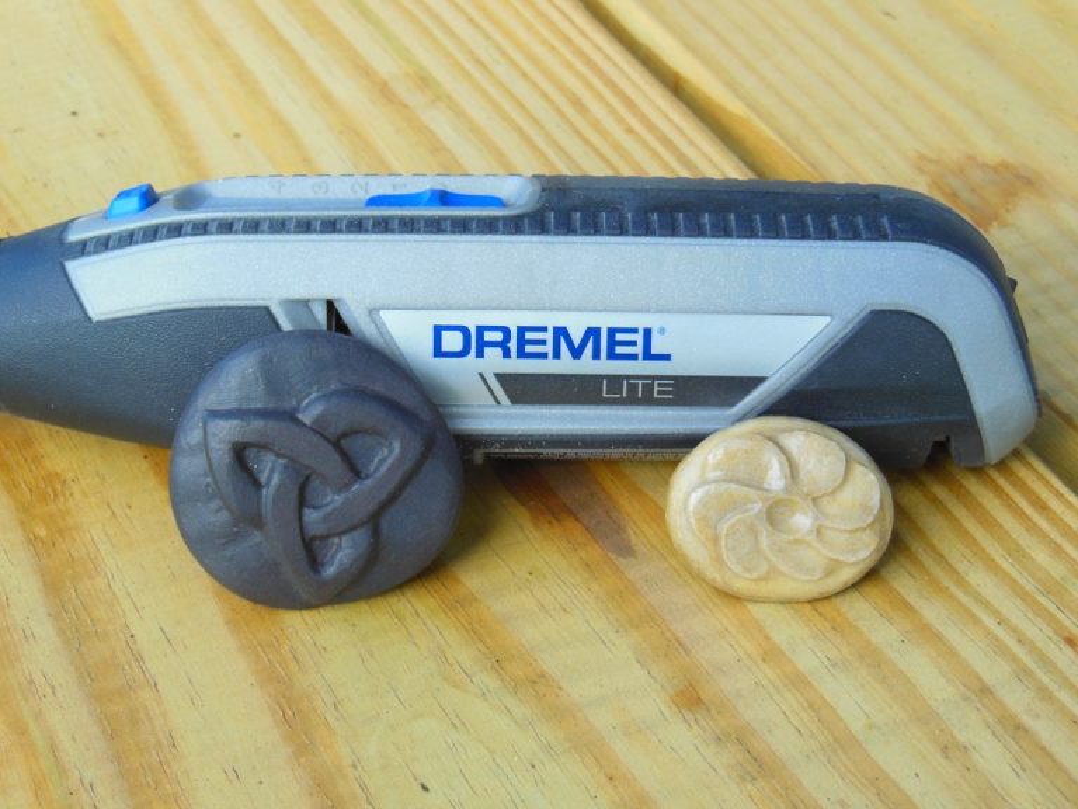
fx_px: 2180
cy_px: 404
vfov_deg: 21.0
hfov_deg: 27.8
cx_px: 539
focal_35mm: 70
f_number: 5.2
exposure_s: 1/60
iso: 125
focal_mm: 12.4
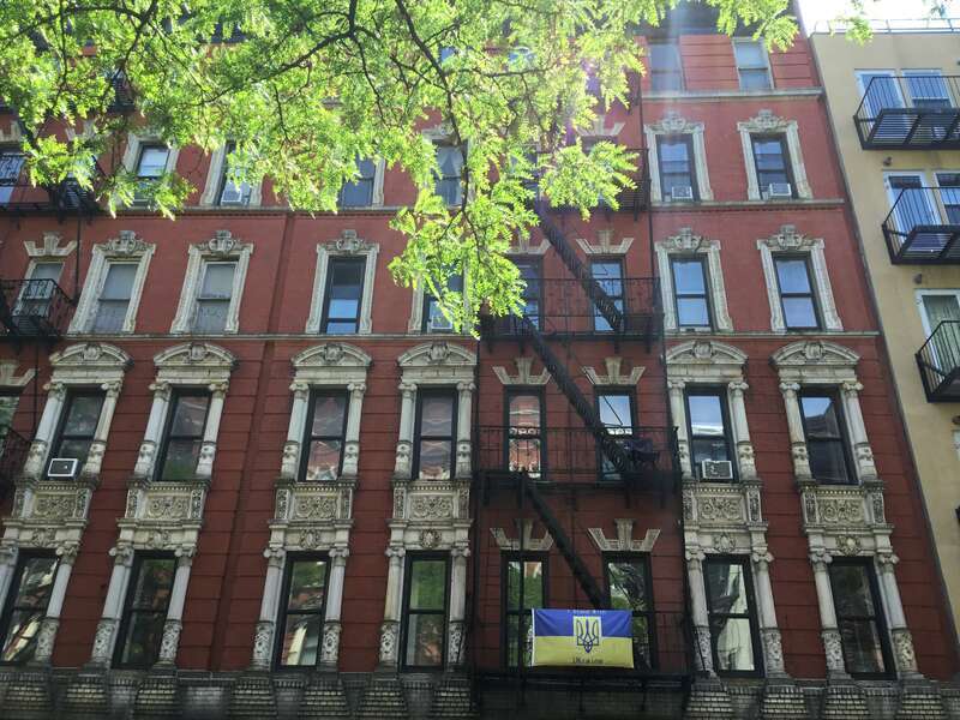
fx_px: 860
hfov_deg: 58.4
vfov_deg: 45.4
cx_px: 480
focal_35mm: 31
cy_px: 360
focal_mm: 3.3
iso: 25
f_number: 2.4
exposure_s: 1/238
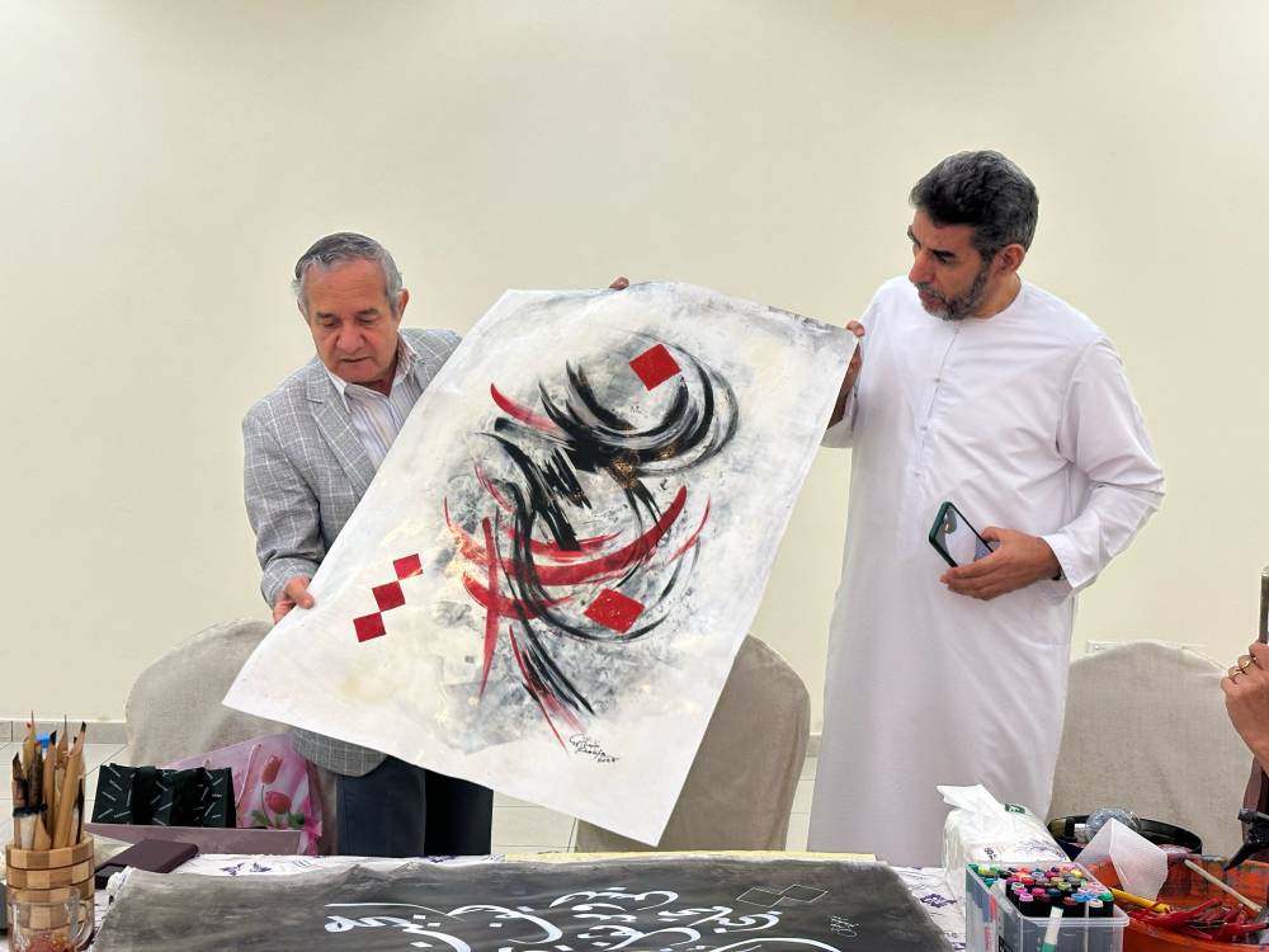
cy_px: 476
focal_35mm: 48
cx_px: 634
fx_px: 1760
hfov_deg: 39.7
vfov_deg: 30.3
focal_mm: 6.86
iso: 125
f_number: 1.78
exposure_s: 1/50
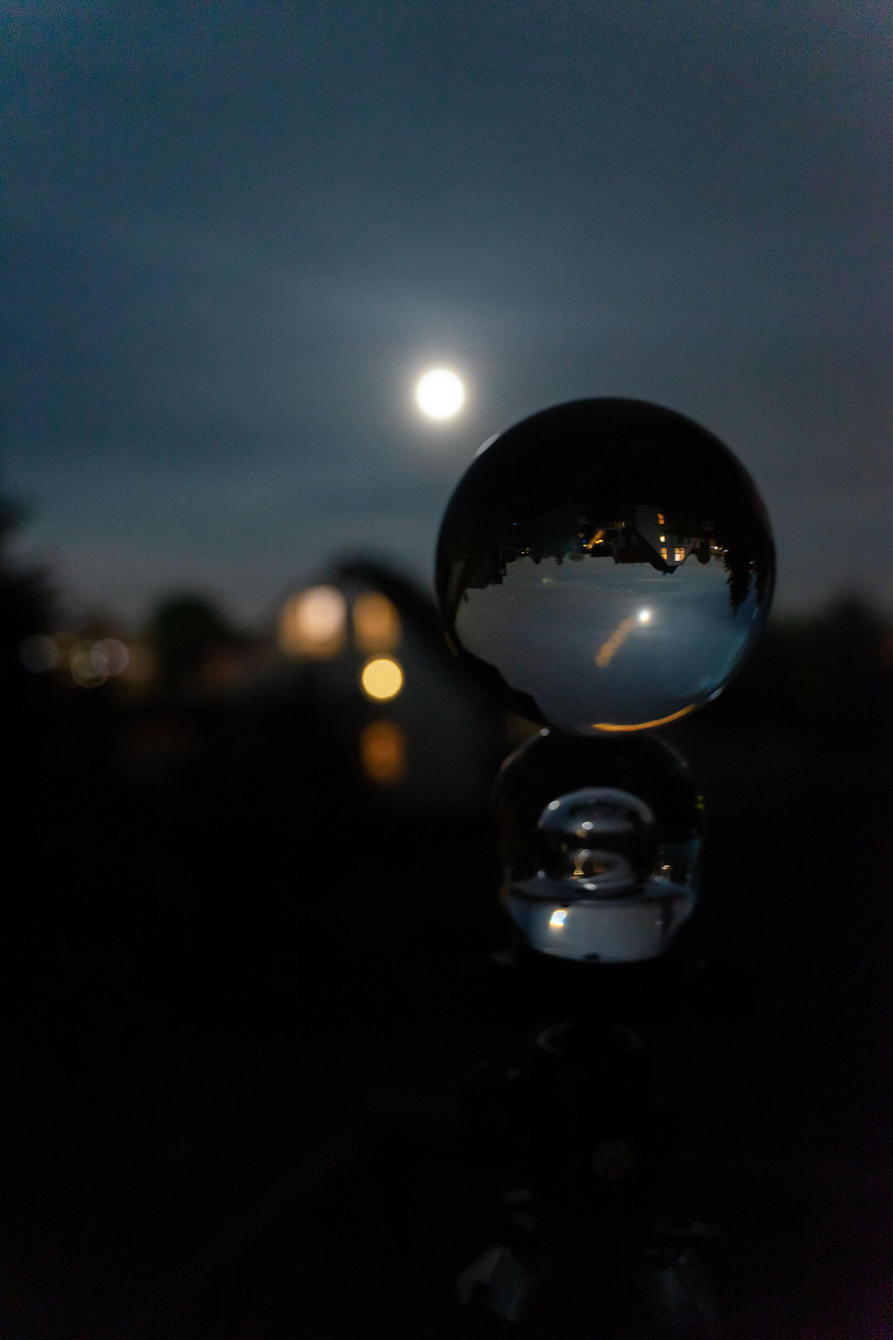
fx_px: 1042
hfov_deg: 46.4
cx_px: 446
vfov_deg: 65.5
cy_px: 670
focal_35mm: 28
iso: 800
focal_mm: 28
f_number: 2.8
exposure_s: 1/8
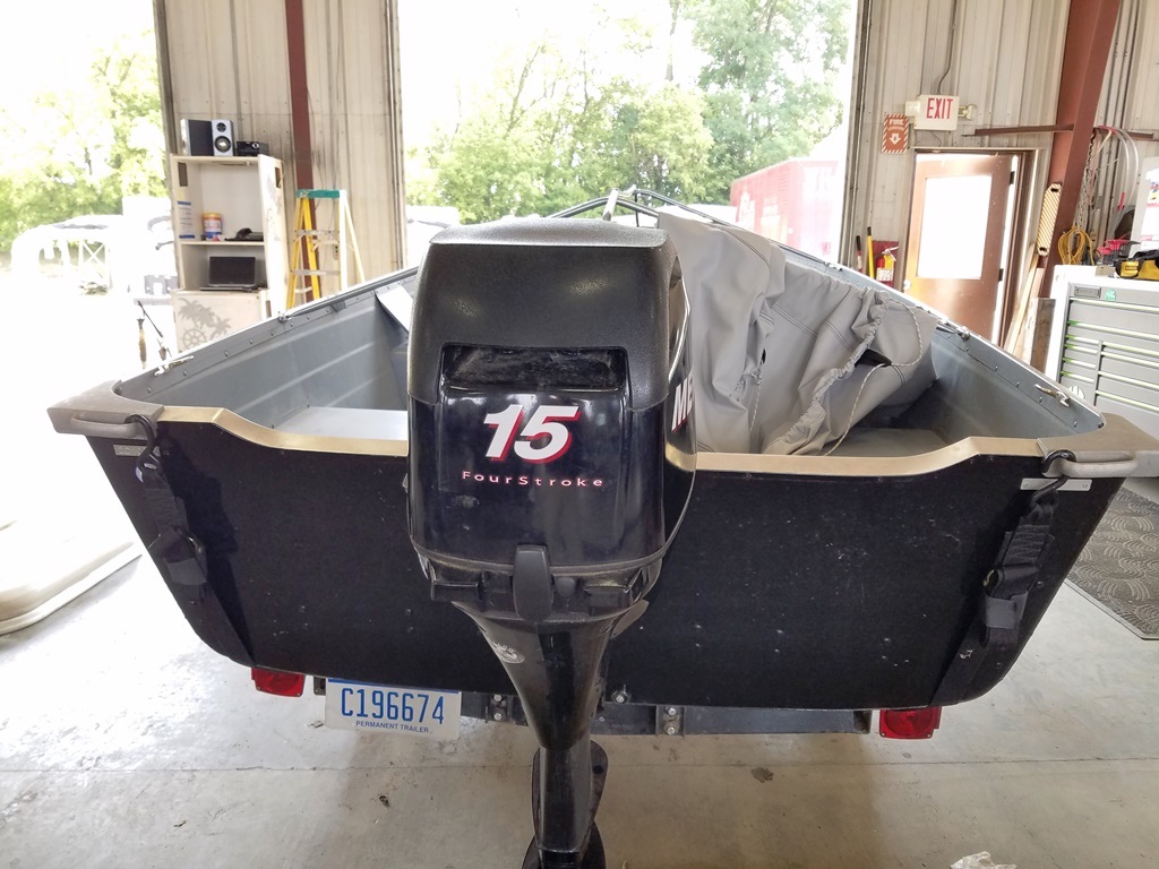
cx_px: 580
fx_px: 871
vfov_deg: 53.1
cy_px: 434
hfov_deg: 67.3
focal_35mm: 26
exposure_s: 1/120
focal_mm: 4.2
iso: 100
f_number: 1.7
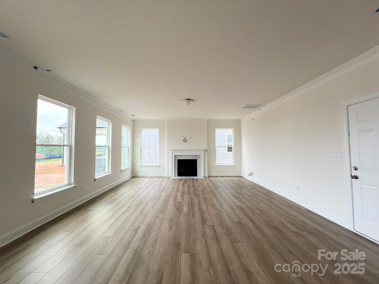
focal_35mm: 13
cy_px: 142
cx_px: 190
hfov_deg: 106.2
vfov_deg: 89.9
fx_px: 142
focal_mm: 1.57
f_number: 1.8
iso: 80
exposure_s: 1/99
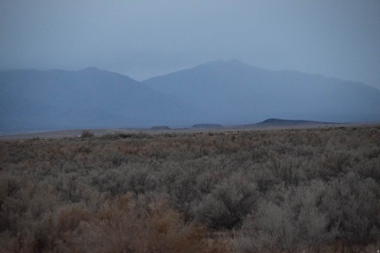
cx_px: 190
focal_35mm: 248
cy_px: 126
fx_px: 2612
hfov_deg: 8.3
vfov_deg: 5.6
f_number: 6
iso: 6400
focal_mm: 165
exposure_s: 1/250
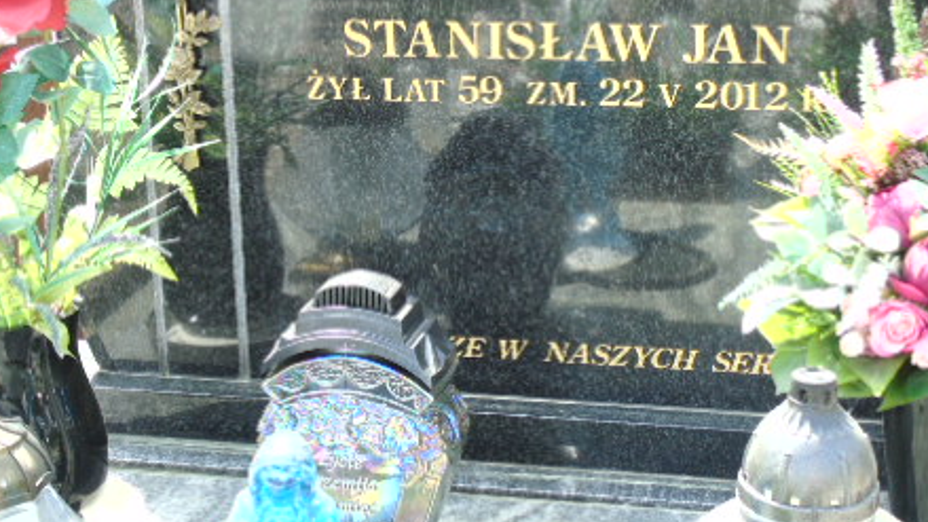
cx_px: 408
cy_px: 146
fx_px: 1796
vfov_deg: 16.5
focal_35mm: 73
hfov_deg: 28.9
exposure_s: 1/125
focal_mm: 8.2
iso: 80
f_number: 4.1
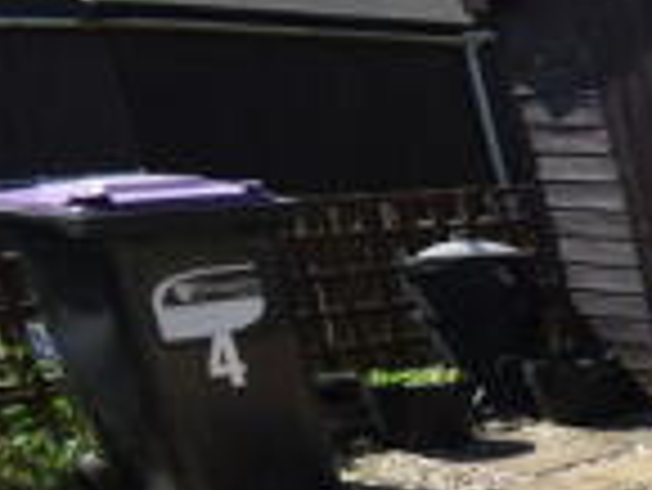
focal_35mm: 65
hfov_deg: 17.0
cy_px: 659
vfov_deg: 20.4
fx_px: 1225
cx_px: 1432
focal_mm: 10
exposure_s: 1/250
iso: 140
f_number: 8
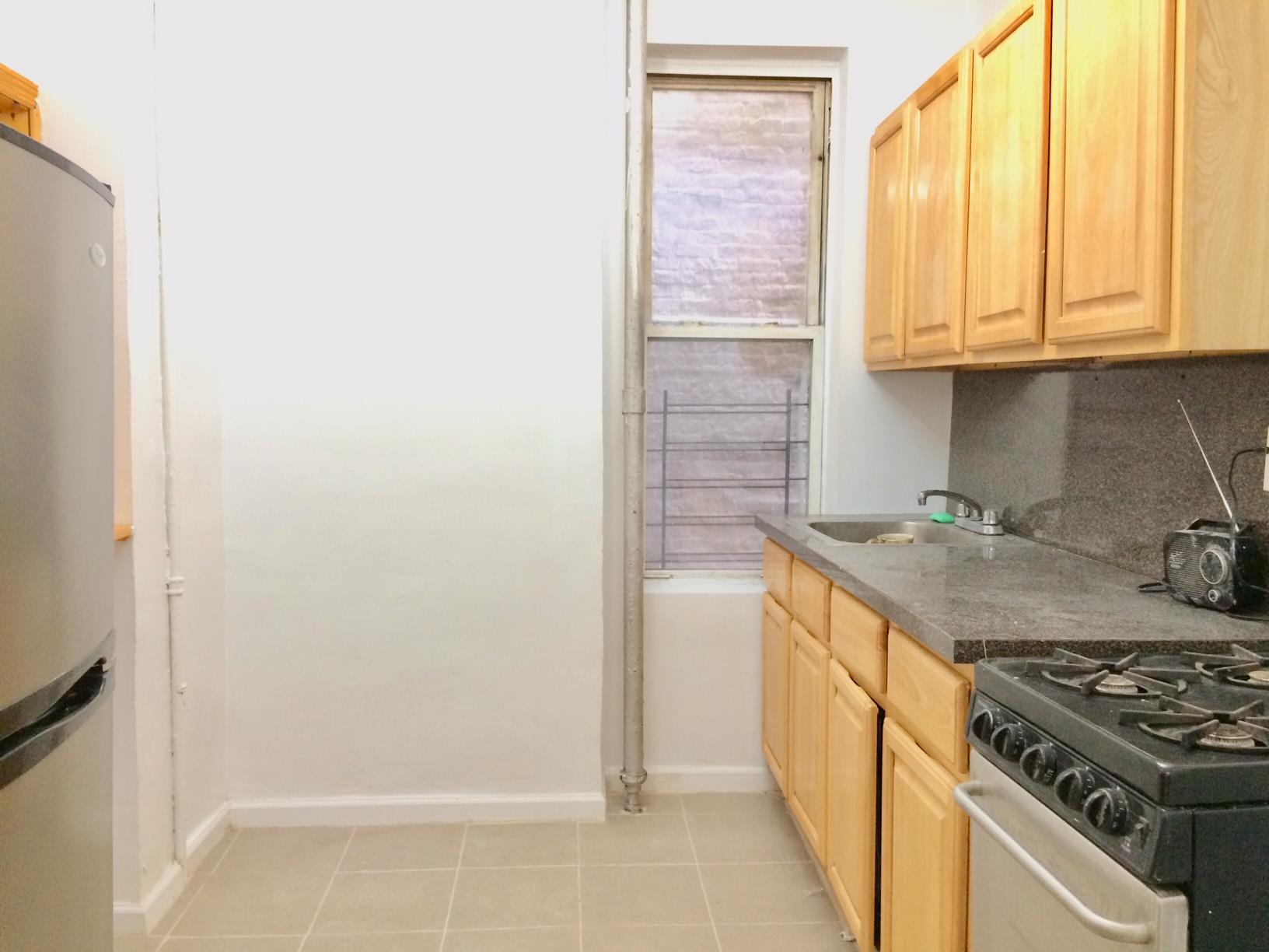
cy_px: 476
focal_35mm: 29
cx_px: 634
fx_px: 1063
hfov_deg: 61.7
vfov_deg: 48.2
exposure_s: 1/30
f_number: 2.2
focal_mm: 4.15
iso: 200
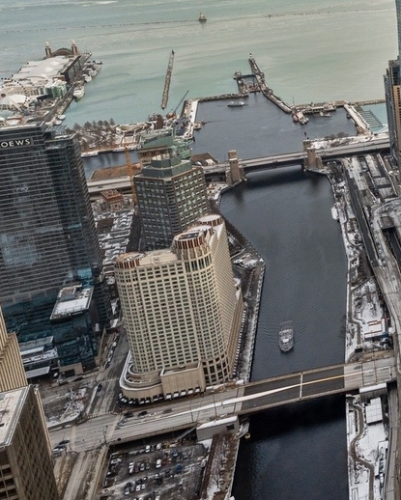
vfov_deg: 37.1
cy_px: 103
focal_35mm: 48
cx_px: 650
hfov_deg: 23.0
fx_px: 718
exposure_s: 1/125
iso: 200
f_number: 9.5
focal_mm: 16.5
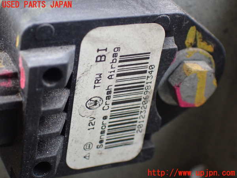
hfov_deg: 22.3
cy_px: 89
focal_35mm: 88
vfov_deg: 16.8
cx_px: 118
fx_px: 602
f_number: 4.5
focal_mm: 15.66
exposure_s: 1/250
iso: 800
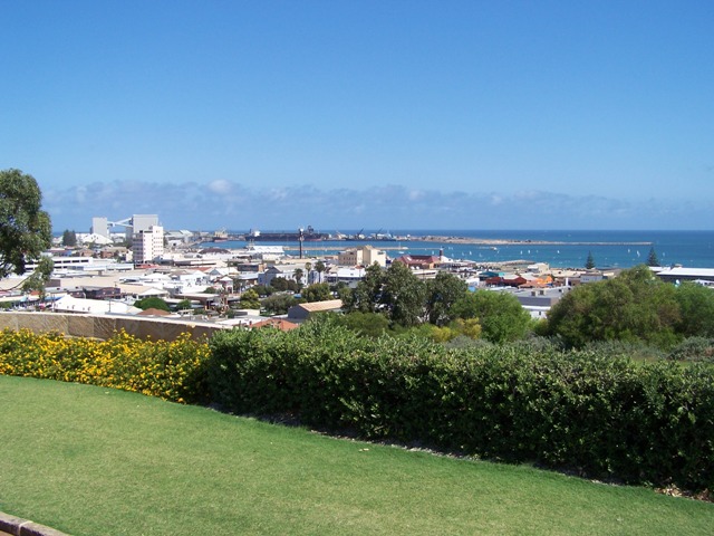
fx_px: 784
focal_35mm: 38
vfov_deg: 37.7
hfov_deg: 49.0
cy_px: 268
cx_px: 357
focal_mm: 6.3
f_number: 4
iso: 80
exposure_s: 1/1000
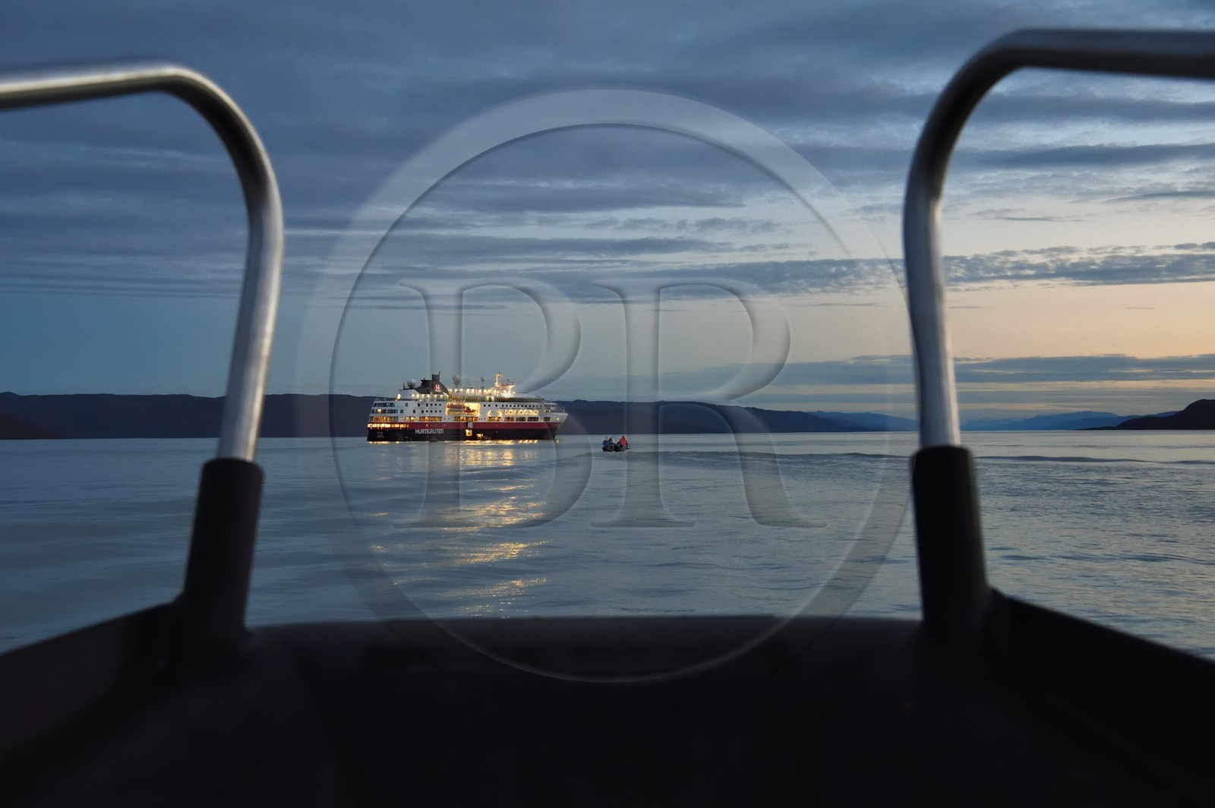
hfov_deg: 48.5
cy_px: 404
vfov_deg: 33.3
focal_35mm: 40
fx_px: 1349
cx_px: 608
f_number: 6.3
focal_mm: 40
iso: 3200
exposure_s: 1/100
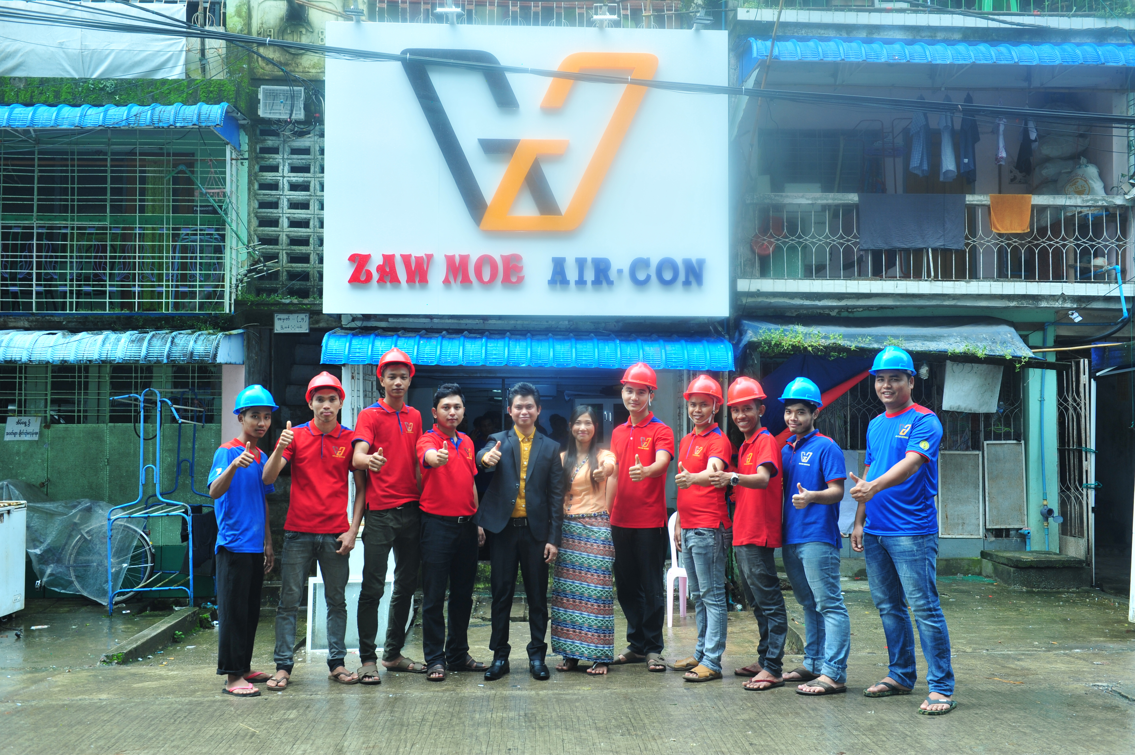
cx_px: 568
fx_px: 1103
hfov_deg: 54.5
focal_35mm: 35
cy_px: 378
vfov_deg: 37.8
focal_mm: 35
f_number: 6.3
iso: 320
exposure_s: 1/100
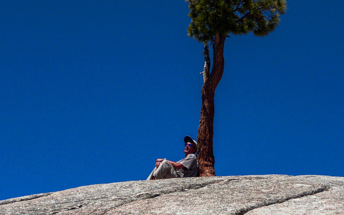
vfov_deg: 8.0
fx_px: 1537
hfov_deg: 12.8
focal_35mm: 164
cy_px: 87
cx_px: 171
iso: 100
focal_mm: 20.9
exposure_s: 1/800
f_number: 4.7
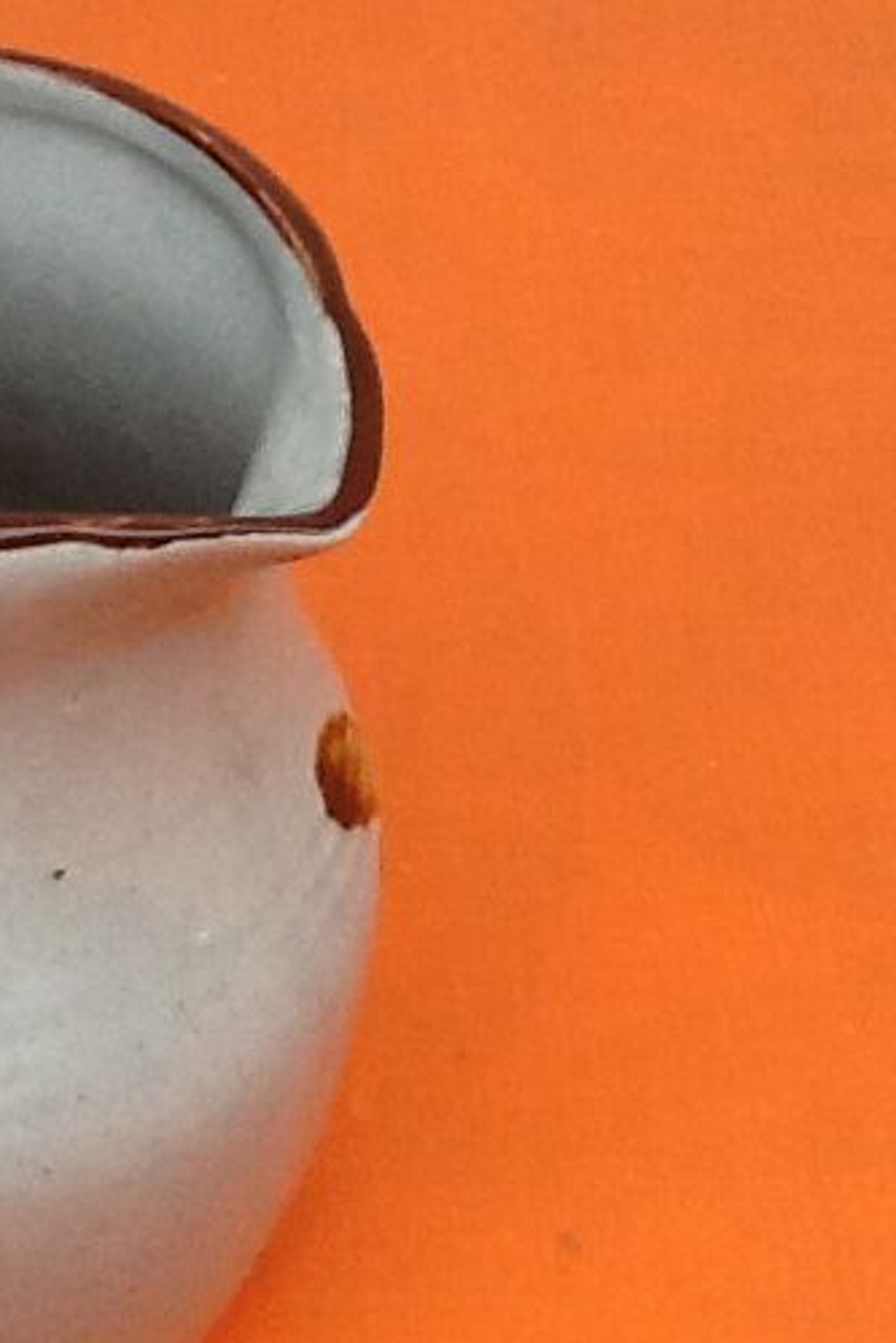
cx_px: -94
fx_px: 3283
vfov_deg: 23.1
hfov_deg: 15.1
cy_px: 689
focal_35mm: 88
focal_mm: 2.03
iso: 64
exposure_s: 1/100
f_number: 2.4
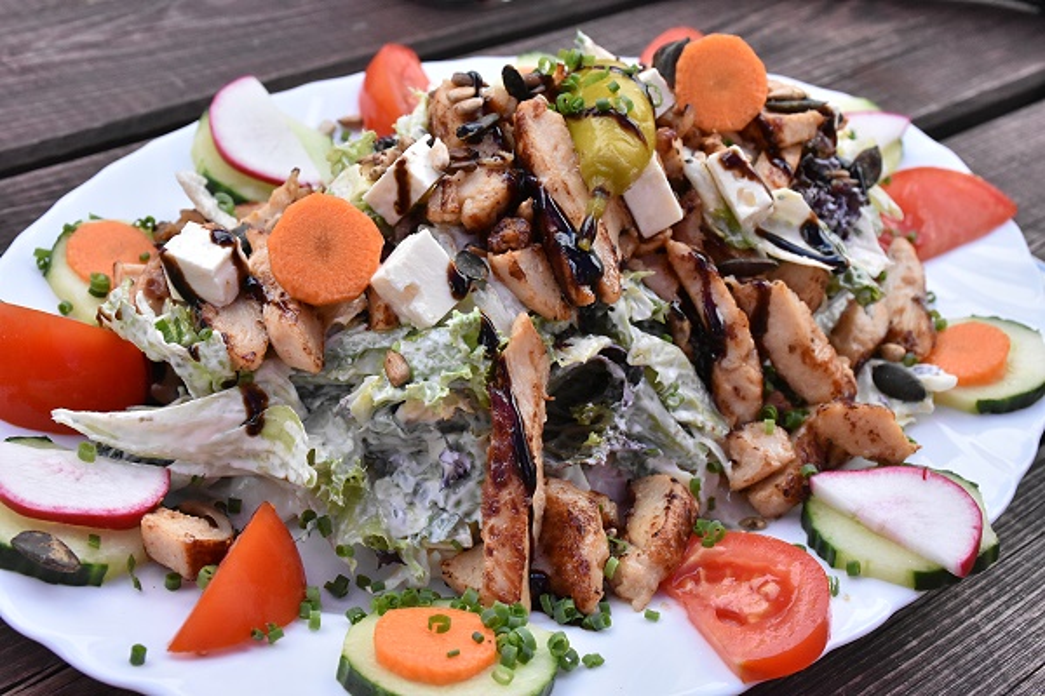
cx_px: 522
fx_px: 1654
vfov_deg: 23.8
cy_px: 348
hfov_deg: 35.1
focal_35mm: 57
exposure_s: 1/2000
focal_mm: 38
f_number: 9
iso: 2500
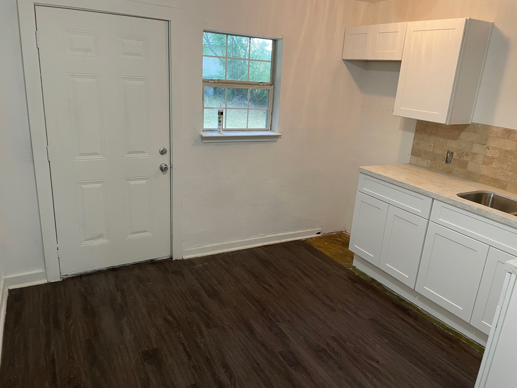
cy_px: 194
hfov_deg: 67.3
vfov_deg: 53.1
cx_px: 258
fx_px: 388
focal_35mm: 26
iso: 250
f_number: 1.6
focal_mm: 4.2
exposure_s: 1/60
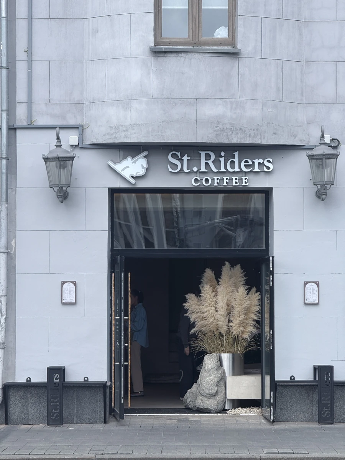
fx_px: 1595
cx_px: 172
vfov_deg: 16.4
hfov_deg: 12.3
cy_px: 230
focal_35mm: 120
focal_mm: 15.66
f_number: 2.8
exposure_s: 1/611
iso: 50
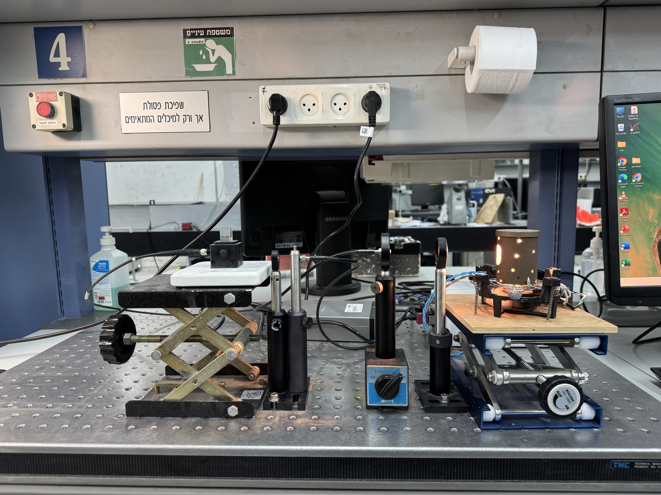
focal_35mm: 24
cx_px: 330
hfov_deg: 71.6
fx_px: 458
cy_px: 248
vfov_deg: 56.8
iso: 160
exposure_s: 1/50
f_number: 1.78
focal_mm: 6.76
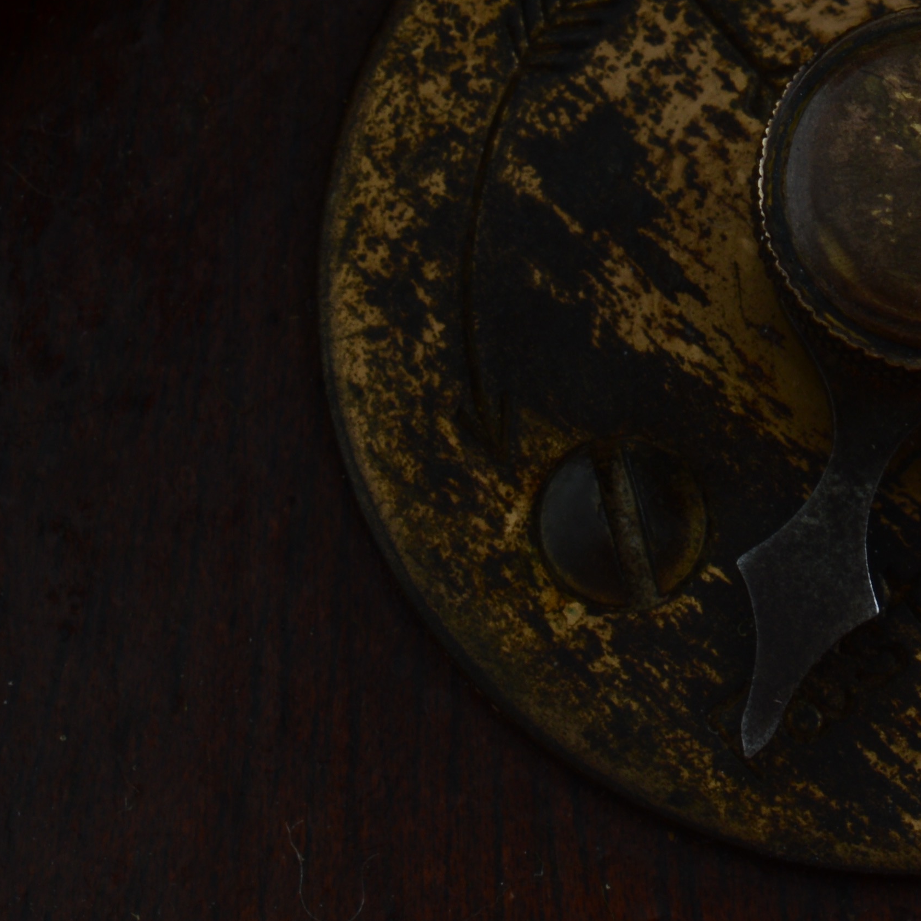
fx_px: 7541
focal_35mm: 251
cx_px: 935
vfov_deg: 7.0
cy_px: 176
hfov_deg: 7.0
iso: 100
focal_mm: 55
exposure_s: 1/125
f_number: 14
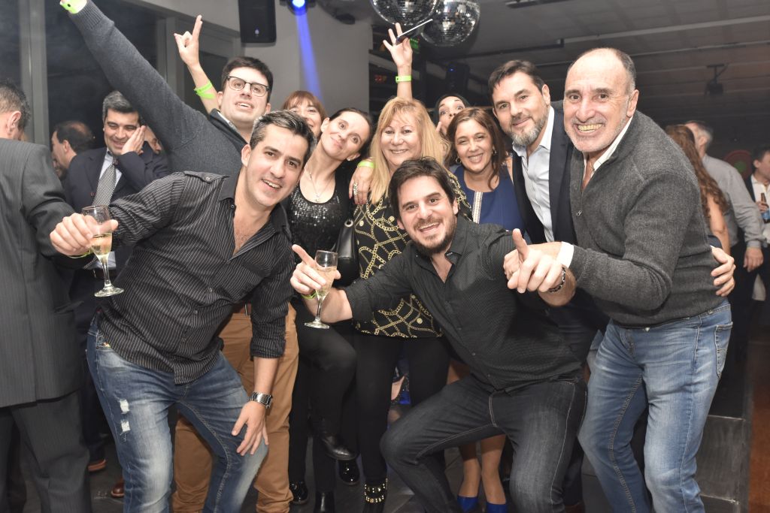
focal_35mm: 30
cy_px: 256
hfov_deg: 61.9
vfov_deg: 43.6
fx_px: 642
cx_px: 385
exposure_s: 1/60
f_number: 5.6
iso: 1000
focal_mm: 20
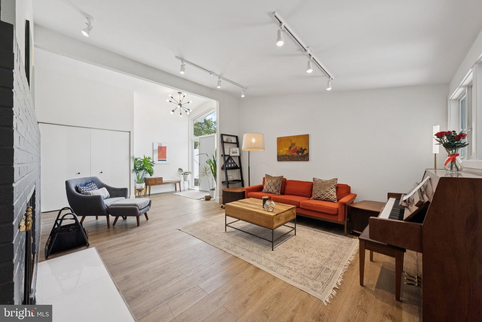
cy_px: 161
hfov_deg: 108.3
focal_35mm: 13
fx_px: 174
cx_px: 241
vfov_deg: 85.5
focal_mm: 13
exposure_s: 1/160
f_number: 7.1
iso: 640
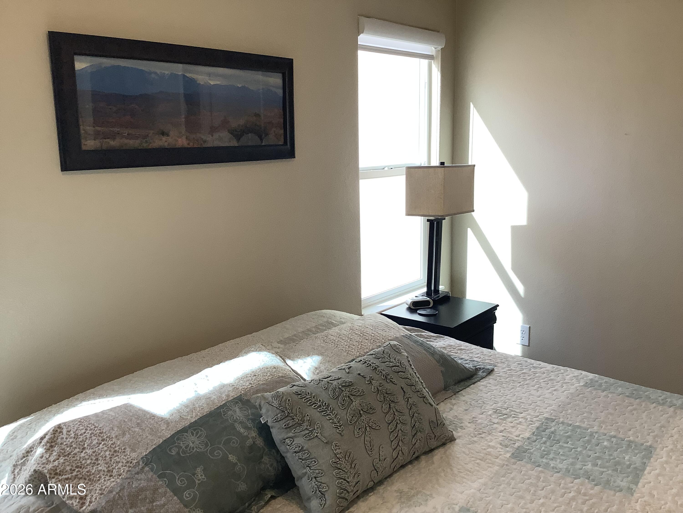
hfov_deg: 58.4
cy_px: 256
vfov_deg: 45.4
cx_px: 342
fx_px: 612
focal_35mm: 31
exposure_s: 1/50
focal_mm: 3.3
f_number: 2.4
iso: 64
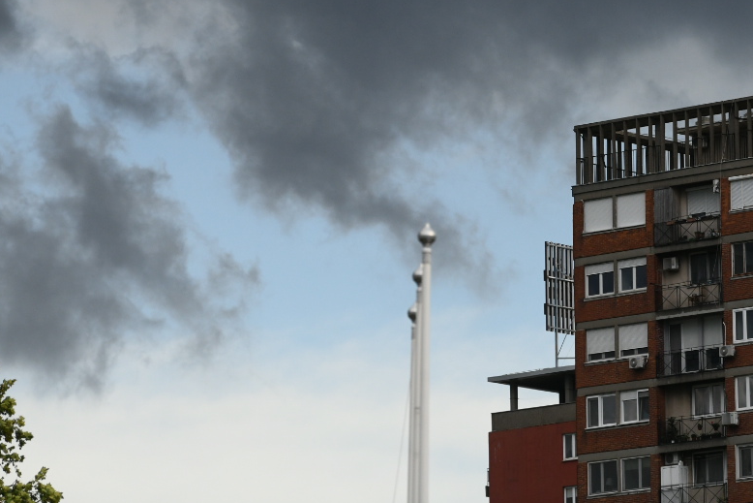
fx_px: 6318
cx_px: 430
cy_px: -1
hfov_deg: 6.8
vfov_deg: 4.5
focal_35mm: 302
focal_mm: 145
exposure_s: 1/5000
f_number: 3.5
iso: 800
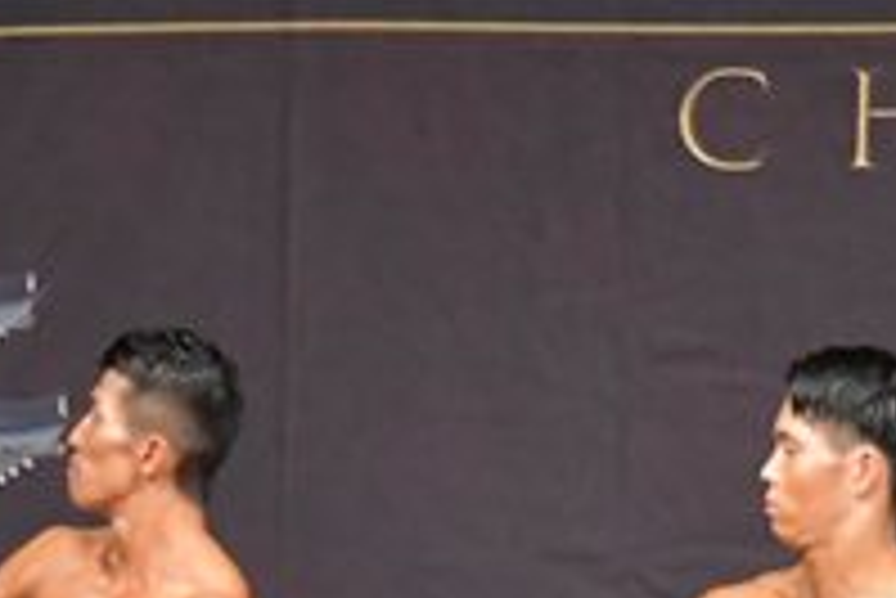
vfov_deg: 1.9
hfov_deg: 2.8
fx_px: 18132
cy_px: 1151
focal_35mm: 728
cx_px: -394
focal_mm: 125
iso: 8000
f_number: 5.6
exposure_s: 1/400
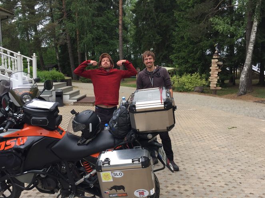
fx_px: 268
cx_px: 122
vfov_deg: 40.6
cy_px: 90
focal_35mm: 35
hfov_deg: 52.6
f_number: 2.2
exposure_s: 1/460
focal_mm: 4.15
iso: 32
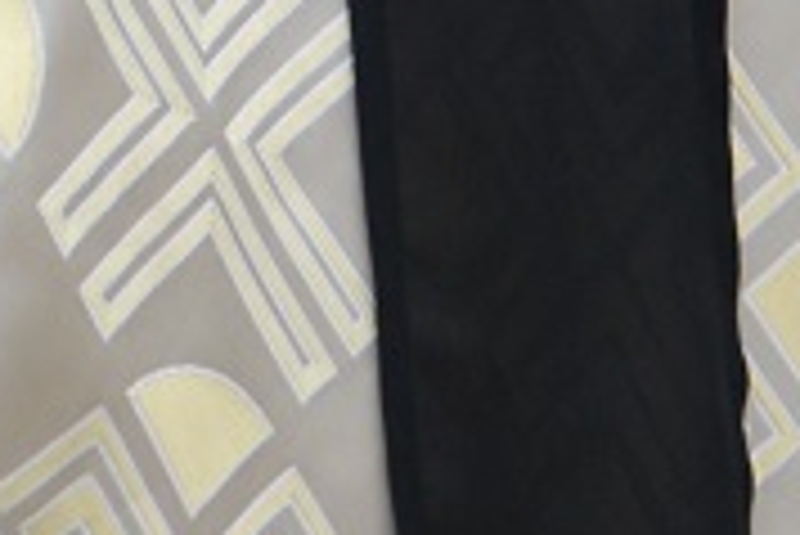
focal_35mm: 283
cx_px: -1249
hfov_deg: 6.8
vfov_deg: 4.7
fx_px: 6294
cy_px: -1007
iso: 400
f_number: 5
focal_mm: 28
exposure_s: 1/100
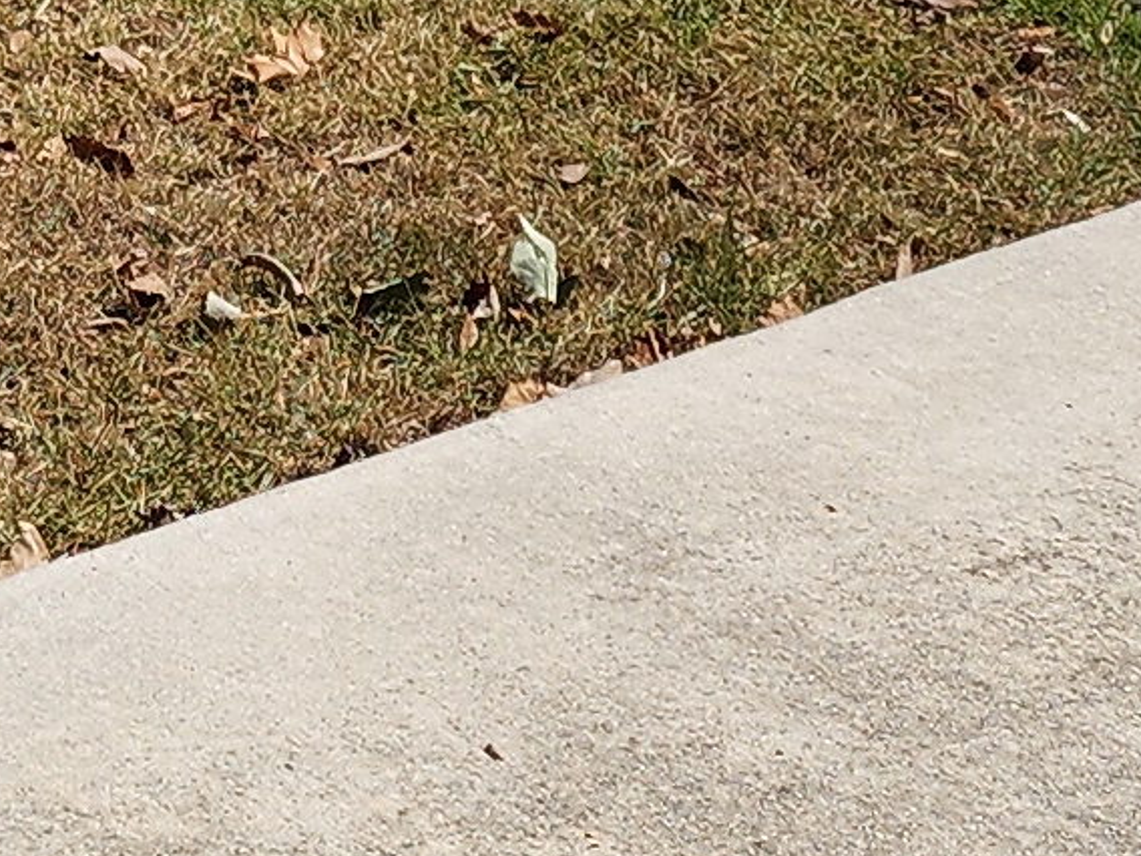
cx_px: -611
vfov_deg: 8.3
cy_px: -1346
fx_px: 5340
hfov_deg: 11.6
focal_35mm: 162
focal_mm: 6.4
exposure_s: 1/1433
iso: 12
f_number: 1.8
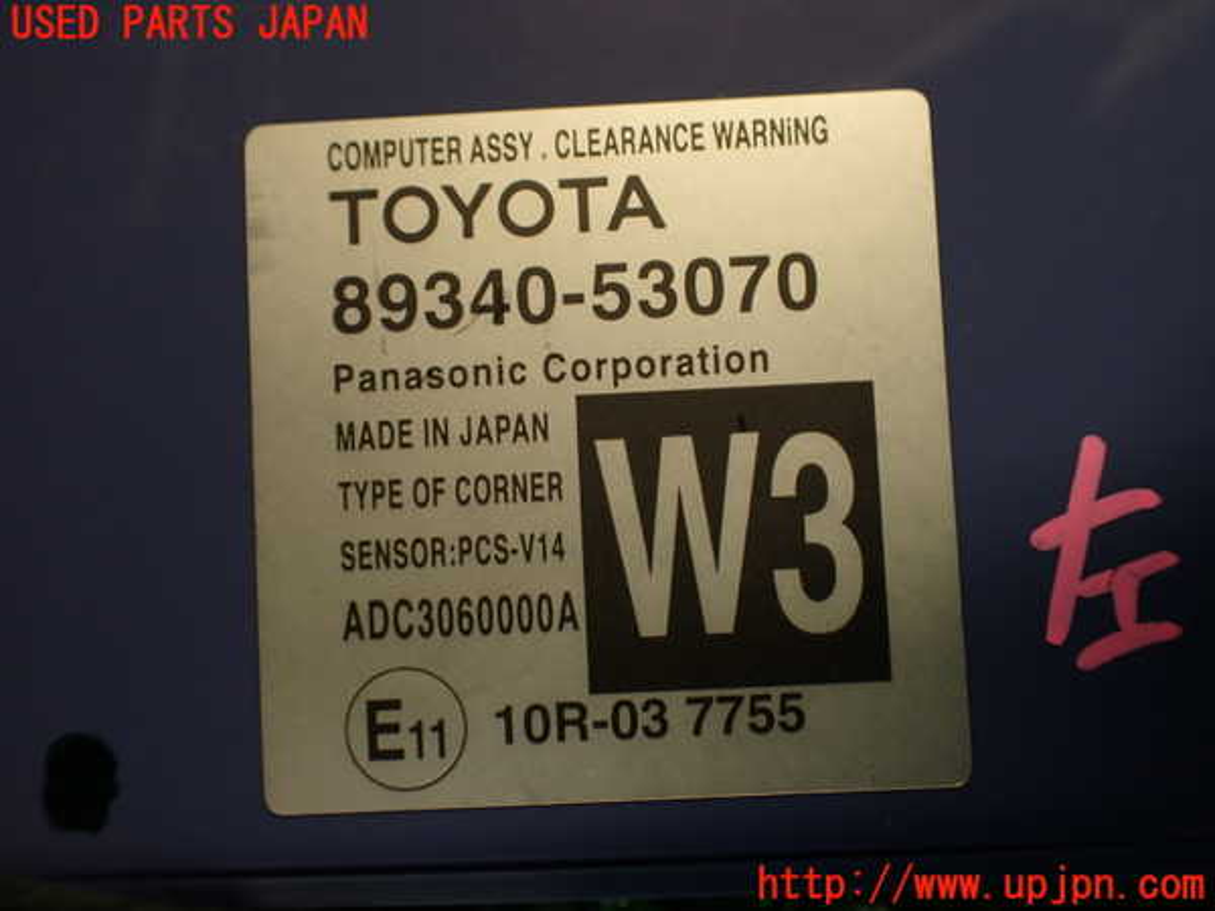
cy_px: 456
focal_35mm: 32
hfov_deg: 56.8
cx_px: 608
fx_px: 1123
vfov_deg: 44.2
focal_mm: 5.79
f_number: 2.4
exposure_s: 1/40
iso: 200
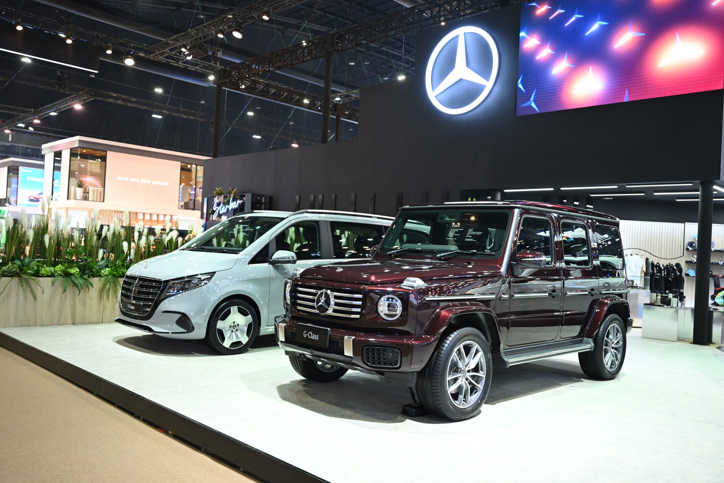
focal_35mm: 30
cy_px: 242
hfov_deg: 61.1
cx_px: 362
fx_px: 613
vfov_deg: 43.0
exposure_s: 1/60
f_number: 3.5
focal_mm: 30.5
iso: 800
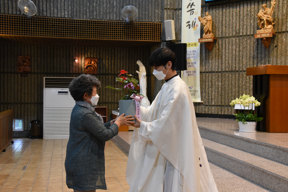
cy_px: 93
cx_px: 144
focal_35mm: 47
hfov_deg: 41.9
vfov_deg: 28.7
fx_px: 376
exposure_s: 1/100
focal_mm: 45
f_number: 6.3
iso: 3200
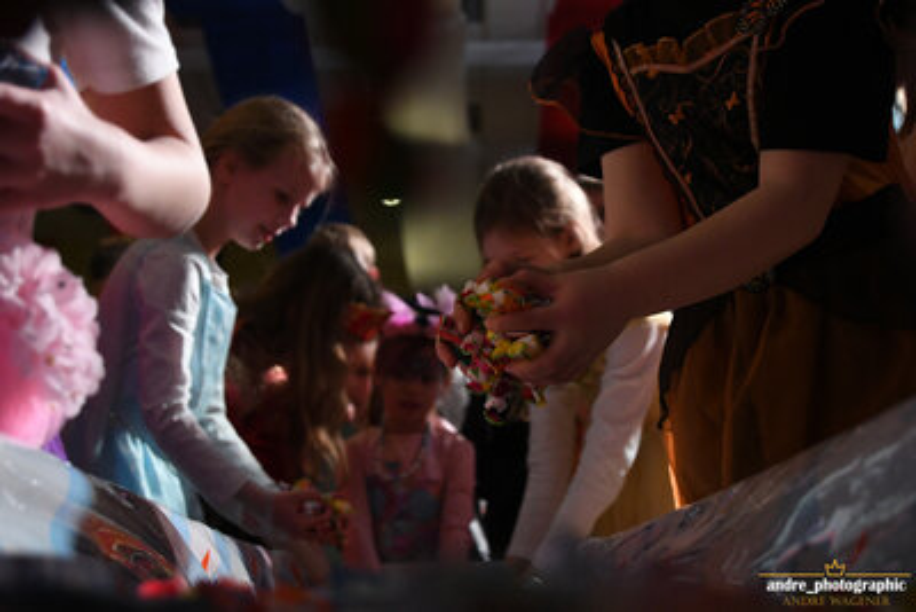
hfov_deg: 24.6
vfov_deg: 16.6
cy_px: 306
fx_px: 2100
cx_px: 458
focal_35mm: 82
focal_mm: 55
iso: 6400
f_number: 5.6
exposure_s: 1/250
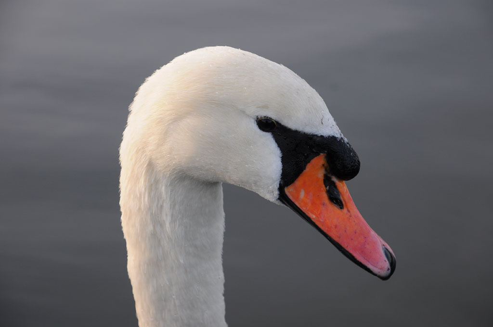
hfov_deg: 16.1
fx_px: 1744
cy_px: 164
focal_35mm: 128
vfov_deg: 10.7
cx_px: 246
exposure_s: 1/80
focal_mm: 85
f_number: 7.1
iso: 200
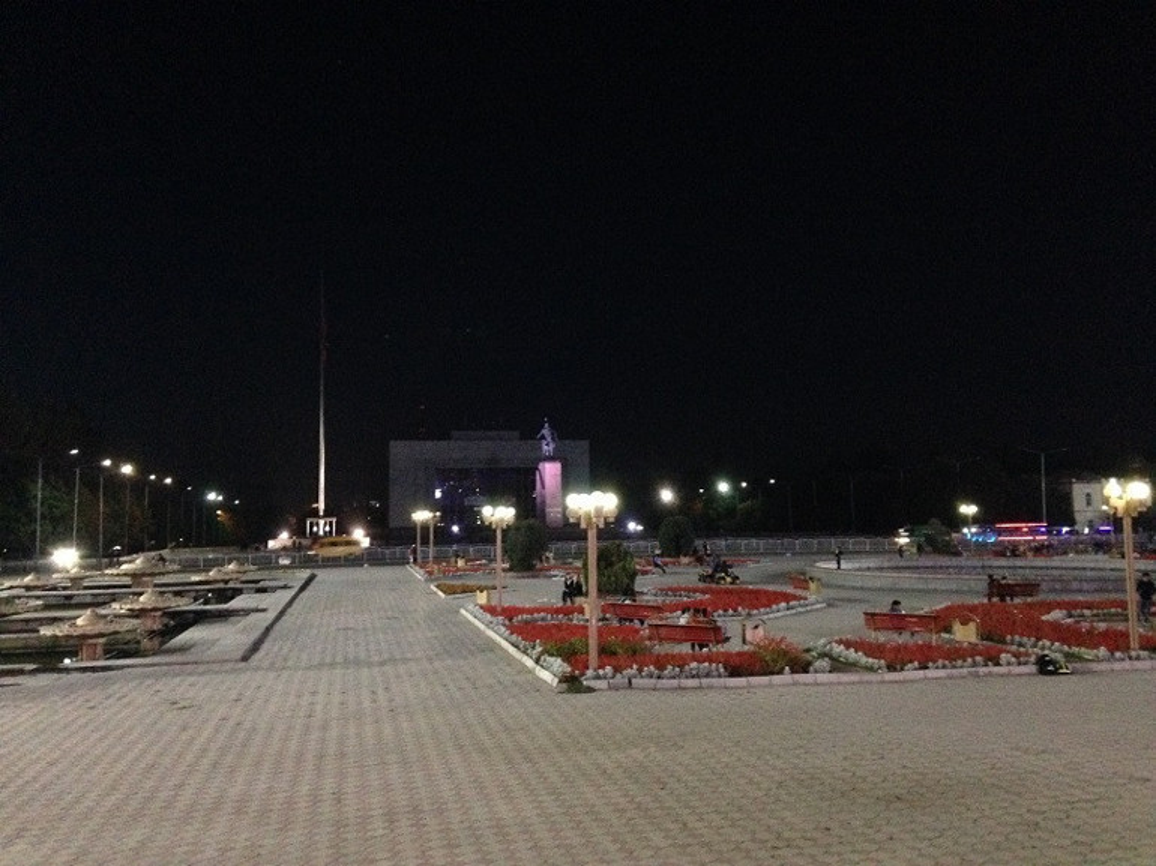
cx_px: 578
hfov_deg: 55.4
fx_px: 1102
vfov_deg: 42.9
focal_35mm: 33
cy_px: 433
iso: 800
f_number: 2.4
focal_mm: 4.12
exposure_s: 1/15
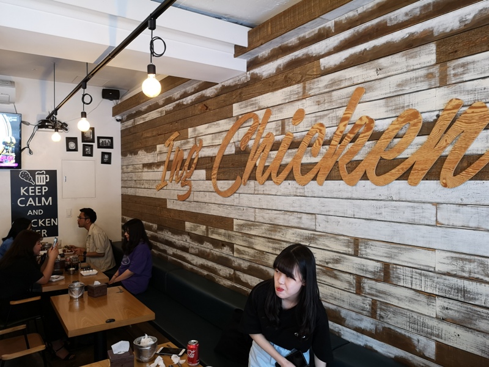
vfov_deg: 51.4
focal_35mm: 27
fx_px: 381
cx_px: 244
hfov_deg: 65.3
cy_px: 184
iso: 160
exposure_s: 1/30
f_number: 1.8
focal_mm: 3.95
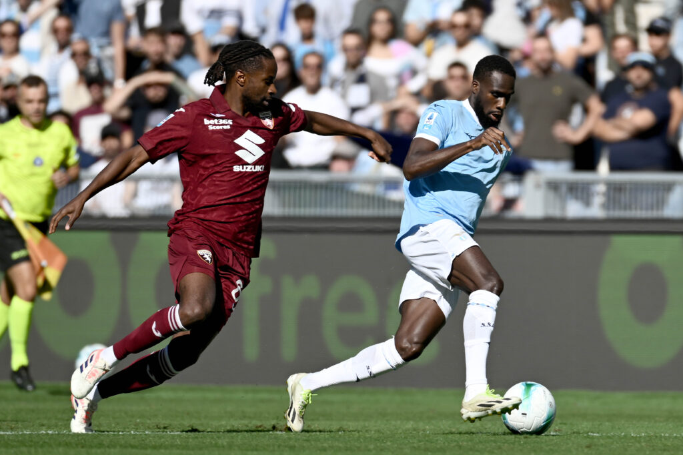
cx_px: 342
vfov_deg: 2.3
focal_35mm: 600
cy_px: 228
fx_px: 11379
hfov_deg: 3.4
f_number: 4
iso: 80
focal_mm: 400
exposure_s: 1/1000
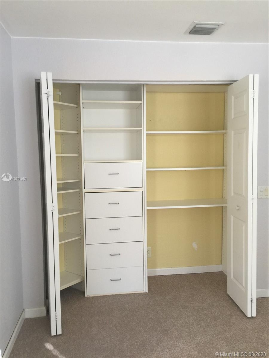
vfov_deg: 61.7
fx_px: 300
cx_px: 134
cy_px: 179
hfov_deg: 48.2
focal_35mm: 29
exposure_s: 1/15
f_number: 2.2
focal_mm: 4.15
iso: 32
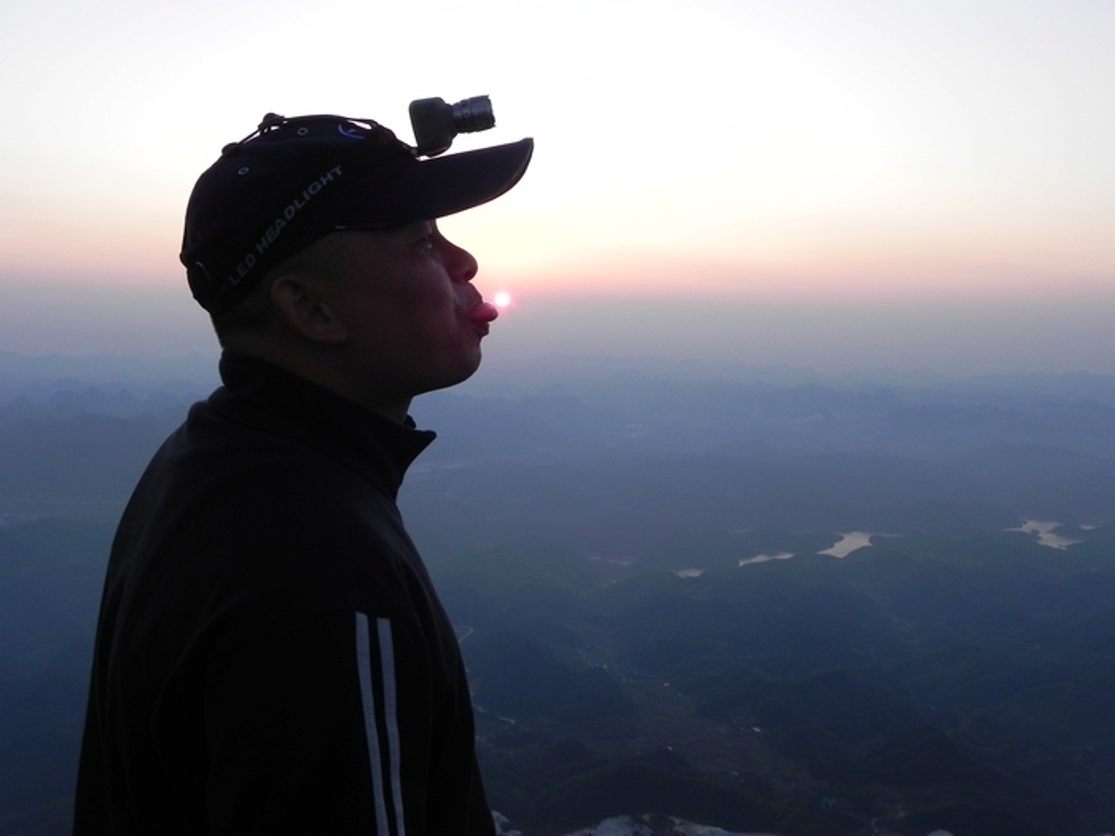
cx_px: 558
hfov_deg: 55.4
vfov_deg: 42.9
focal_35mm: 33
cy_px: 418
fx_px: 1063
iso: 160
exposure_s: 1/128
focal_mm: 5.9
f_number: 4.5
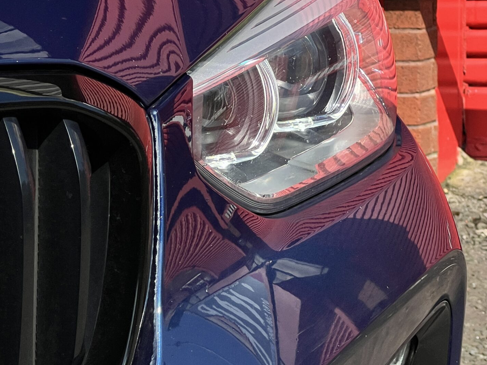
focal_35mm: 139
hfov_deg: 14.2
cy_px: 212
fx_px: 1956
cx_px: 208
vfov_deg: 10.7
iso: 32
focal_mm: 9
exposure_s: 1/1393
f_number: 2.8
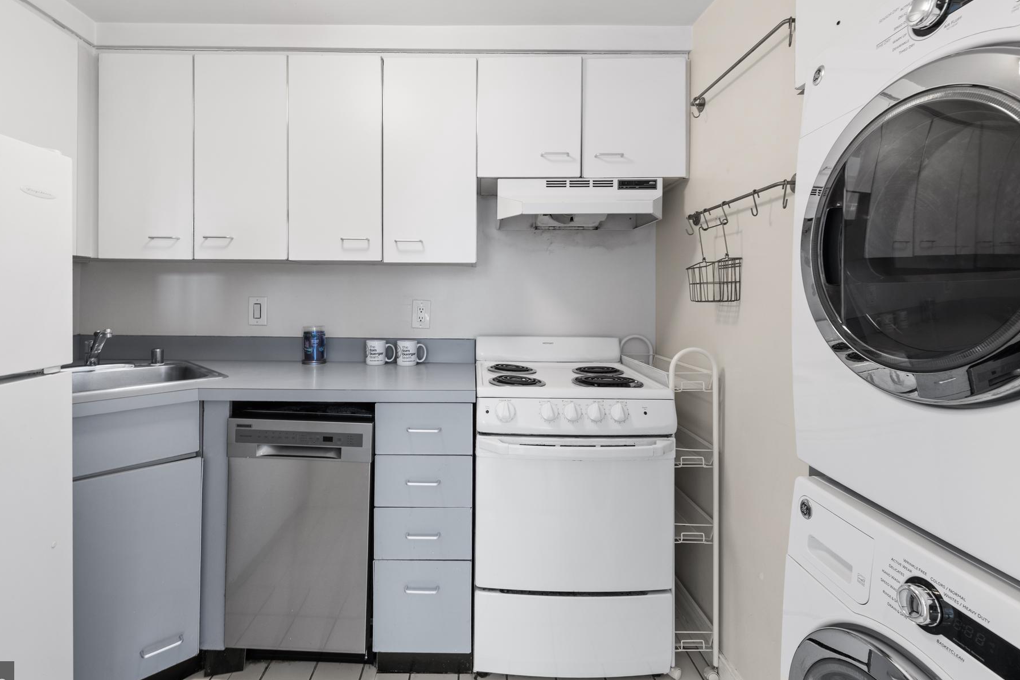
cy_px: 314
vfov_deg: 73.6
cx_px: 471
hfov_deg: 96.6
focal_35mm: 16
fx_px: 453
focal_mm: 14
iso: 320
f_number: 10
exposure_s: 1.6
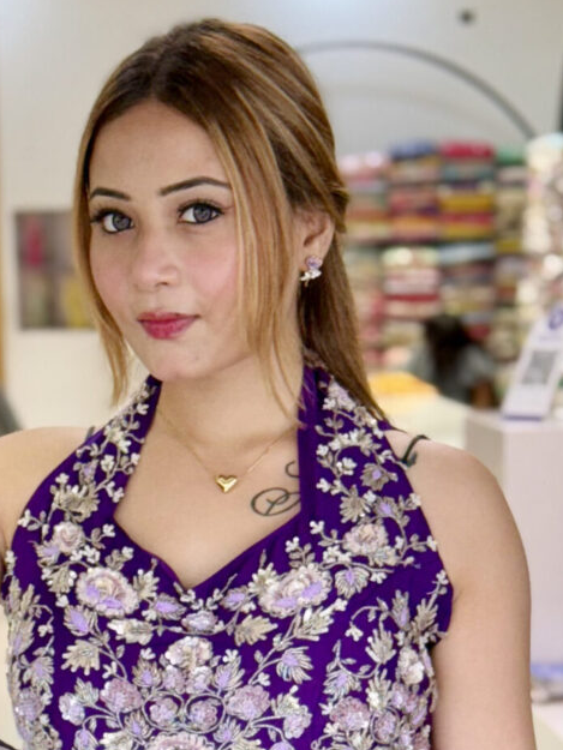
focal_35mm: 133
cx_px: 265
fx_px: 2883
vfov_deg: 14.4
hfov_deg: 11.2
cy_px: 862
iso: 100
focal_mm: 6.76
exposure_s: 1/100
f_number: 1.78
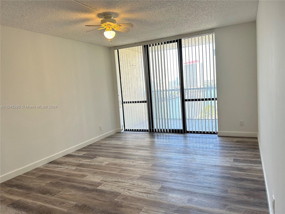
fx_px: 214
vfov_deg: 53.1
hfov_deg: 67.3
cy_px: 107
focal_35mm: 26
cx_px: 142
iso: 100
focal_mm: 5.7
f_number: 1.5
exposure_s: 1/120
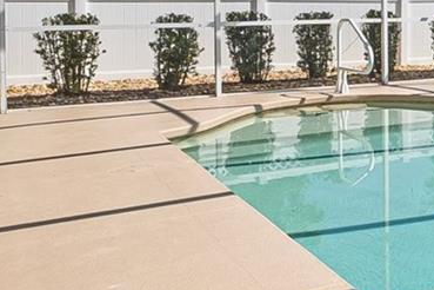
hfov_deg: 23.1
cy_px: 42
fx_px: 784
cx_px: 695
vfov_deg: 20.6
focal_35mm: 65
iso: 100
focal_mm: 10
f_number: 10
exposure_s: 1/160
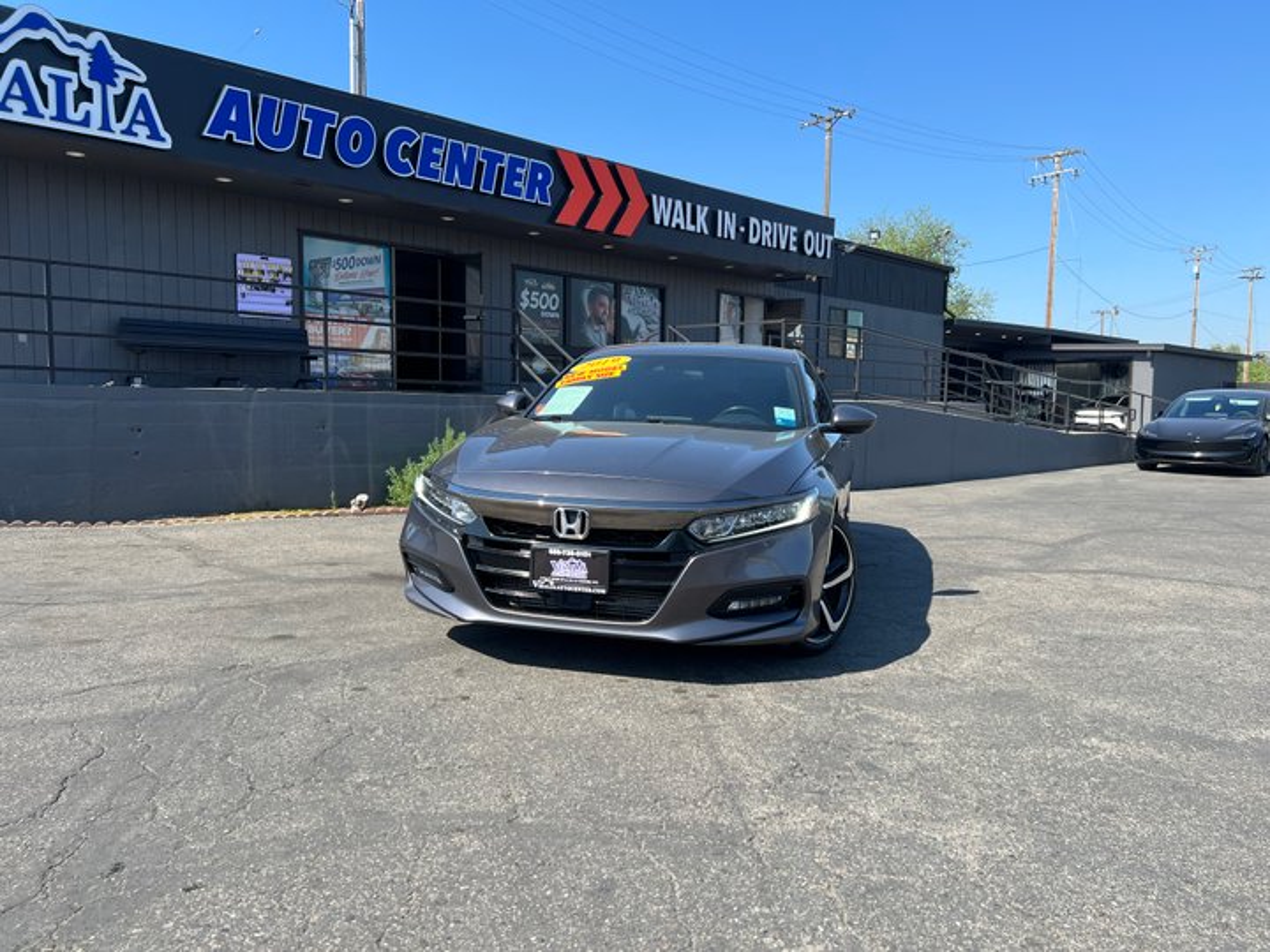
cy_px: 476
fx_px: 954
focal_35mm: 26
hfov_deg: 67.3
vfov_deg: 53.1
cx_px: 635
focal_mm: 5.7
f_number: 1.5
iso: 50
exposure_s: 1/2083
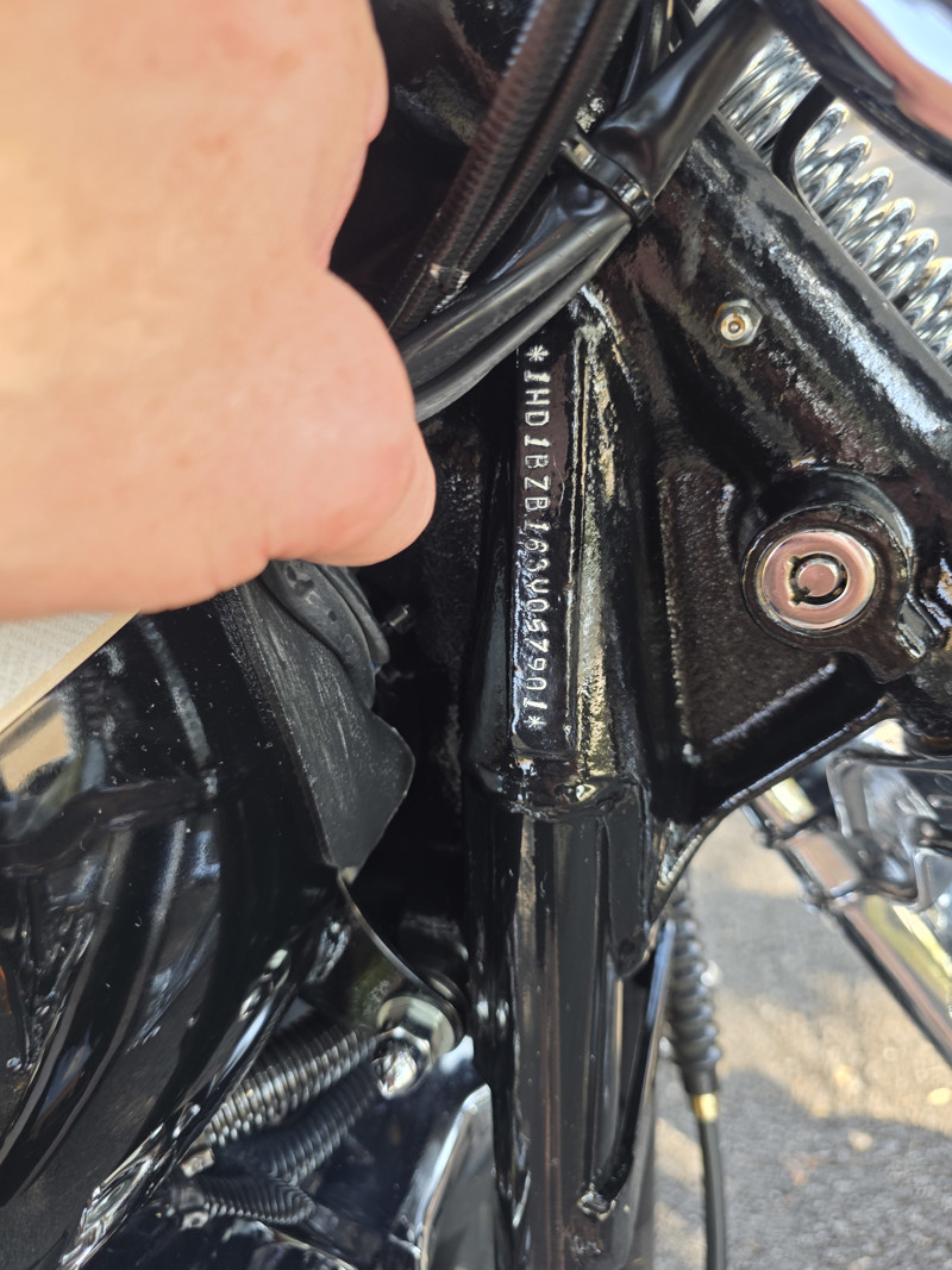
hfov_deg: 58.9
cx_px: 476
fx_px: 844
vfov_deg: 73.9
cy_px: 635
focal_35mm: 23
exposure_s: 1/180
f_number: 1.7
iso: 100
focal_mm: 6.3
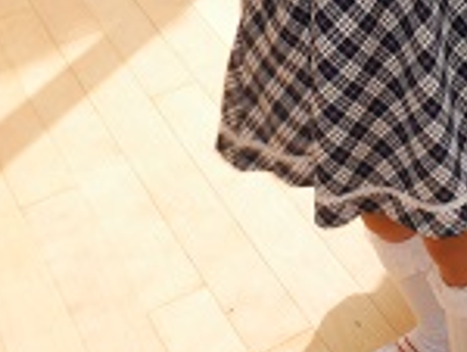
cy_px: -170
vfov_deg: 16.8
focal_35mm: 80
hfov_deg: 22.8
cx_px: 529
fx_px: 1081
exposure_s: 1/50
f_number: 8
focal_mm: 12
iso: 200
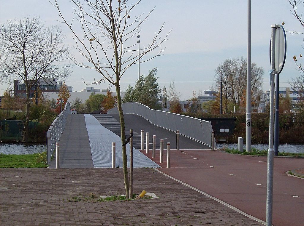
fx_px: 745
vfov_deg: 17.3
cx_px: 152
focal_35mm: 85
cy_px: 113
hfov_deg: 23.1
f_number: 6.9
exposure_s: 1/248
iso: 100
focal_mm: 14.1
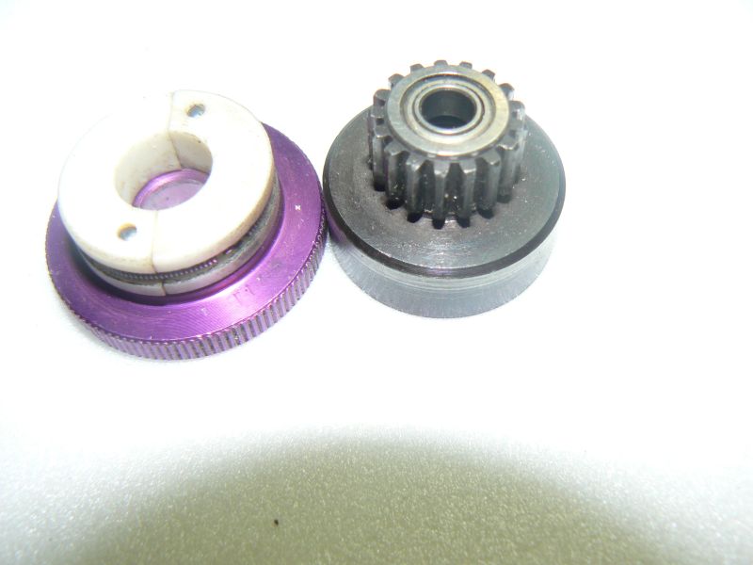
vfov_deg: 39.7
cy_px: 282
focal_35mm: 36
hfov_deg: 51.4
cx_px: 376
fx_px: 783
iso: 100
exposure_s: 1/30
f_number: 2.8
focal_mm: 6
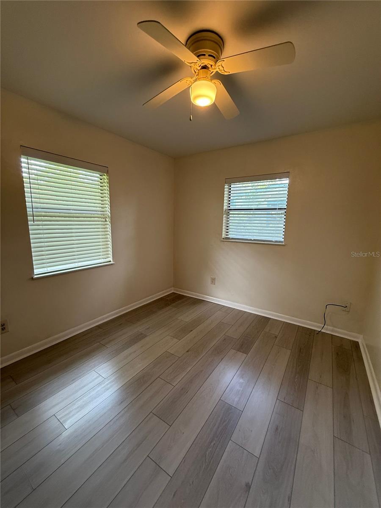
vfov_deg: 102.1
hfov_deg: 85.7
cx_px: 190
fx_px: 205
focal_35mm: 14
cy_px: 254
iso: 250
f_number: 2.2
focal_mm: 2.22
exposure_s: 1/60
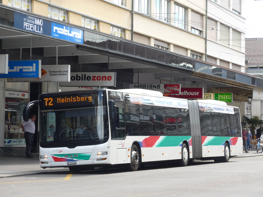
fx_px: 942
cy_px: 98
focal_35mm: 124
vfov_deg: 12.0
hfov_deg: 15.9
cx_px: 132
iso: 80
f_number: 5.2
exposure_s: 1/100
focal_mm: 24.3
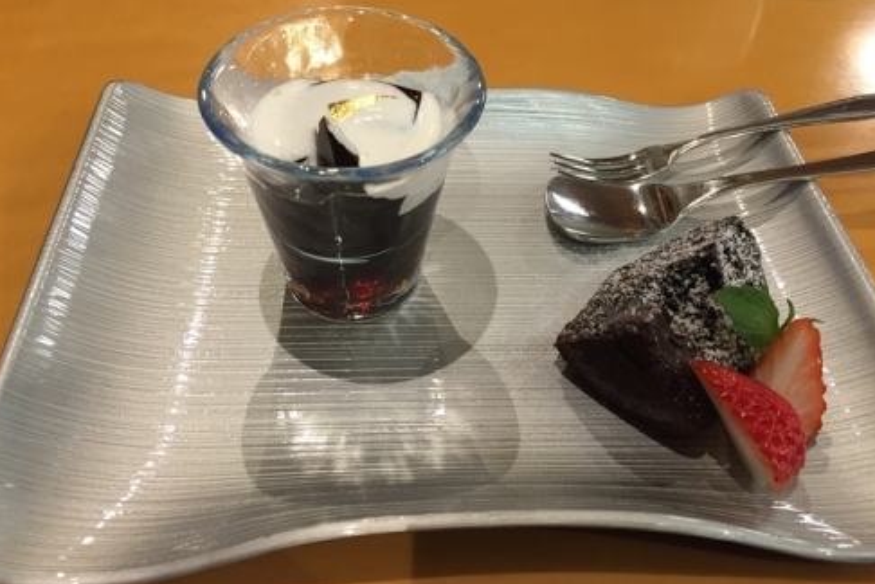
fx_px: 753
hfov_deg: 60.3
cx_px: 436
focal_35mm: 31
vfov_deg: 42.3
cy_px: 266
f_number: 2.2
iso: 100
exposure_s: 1/30
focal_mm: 4.15
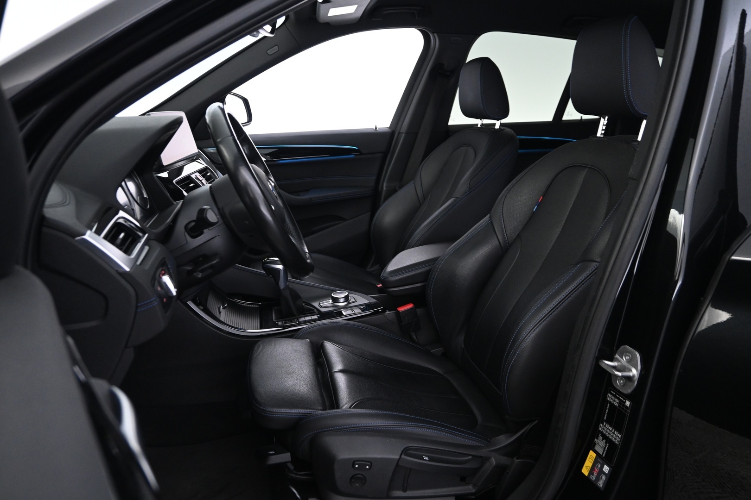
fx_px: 548
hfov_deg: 68.9
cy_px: 250
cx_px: 376
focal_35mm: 26
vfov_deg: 49.1
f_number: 3.5
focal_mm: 17.5
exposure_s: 1/13
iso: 1600
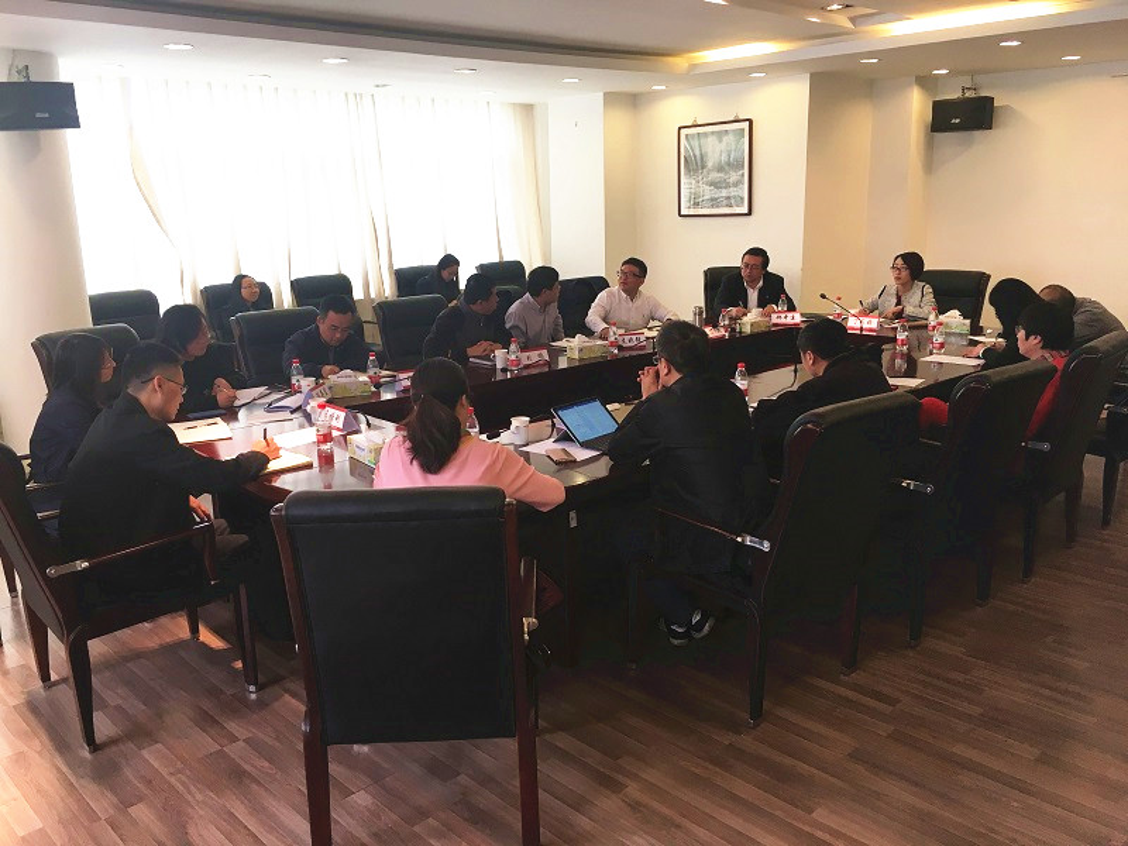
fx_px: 945
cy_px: 423
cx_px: 564
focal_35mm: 29
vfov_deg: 48.2
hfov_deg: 61.7
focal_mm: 4.15
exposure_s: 1/33
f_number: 2.2
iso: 40
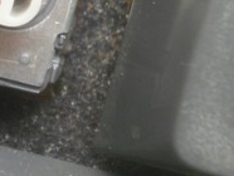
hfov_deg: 11.7
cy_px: -24
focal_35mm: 165
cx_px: -67
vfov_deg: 8.9
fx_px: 1117
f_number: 2.9
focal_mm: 5.45
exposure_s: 1/30
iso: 100
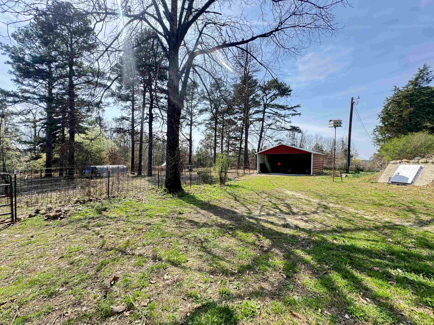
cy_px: 162
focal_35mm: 14
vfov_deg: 85.7
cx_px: 217
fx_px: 176
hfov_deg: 102.1
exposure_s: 1/337
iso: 40
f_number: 2.2
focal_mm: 2.22
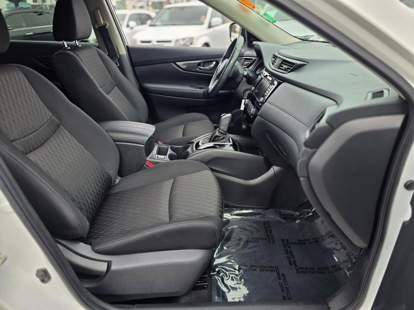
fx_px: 275
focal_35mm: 23
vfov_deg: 58.9
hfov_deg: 73.9
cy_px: 155
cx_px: 207
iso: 32
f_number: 1.7
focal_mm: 6.3
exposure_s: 1/180
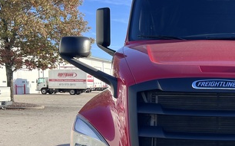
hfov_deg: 35.6
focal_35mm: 54
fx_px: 346
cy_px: 105
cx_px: 207
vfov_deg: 23.8
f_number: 1.5
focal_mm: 5.7
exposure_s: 1/1412
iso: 50
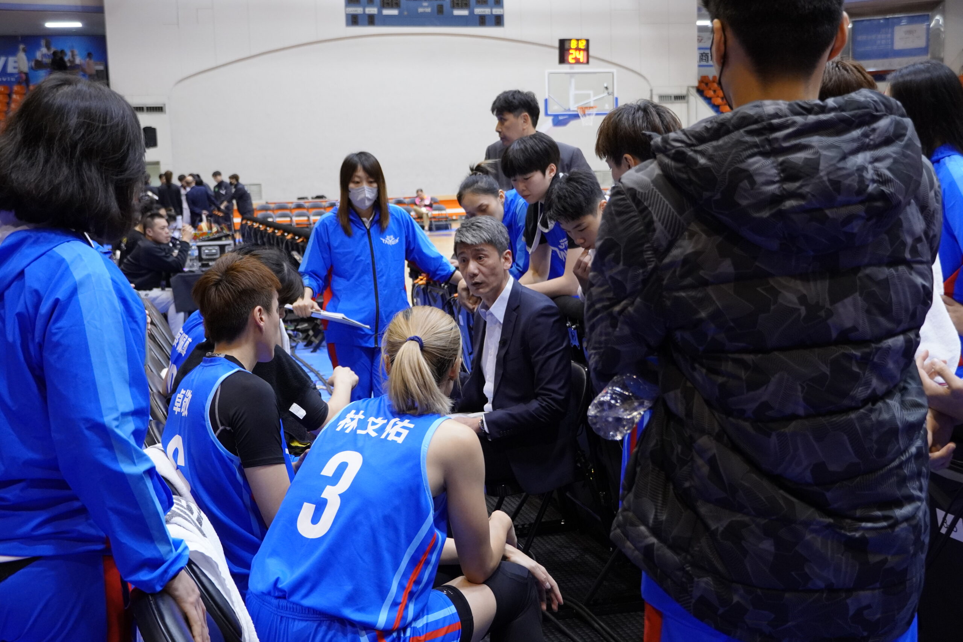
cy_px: 321
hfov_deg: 42.3
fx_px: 1244
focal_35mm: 46
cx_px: 482
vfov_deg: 28.9
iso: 1600
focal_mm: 31
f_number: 4.5
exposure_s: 1/125
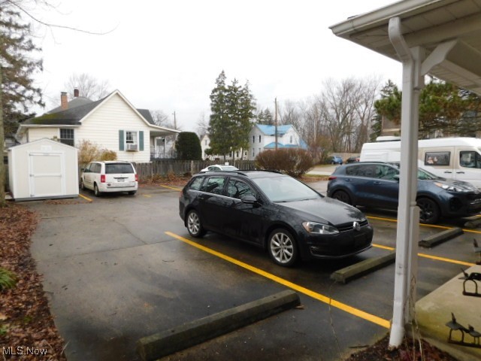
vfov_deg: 58.9
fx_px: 320
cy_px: 180
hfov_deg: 73.9
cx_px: 240
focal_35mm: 23
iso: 125
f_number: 3
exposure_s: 1/100
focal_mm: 4
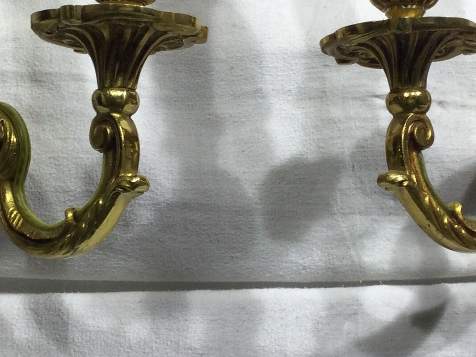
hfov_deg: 20.6
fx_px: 1306
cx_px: 257
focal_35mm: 95
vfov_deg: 15.5
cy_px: 119
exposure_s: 1/50
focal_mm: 3.3
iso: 32
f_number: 2.4
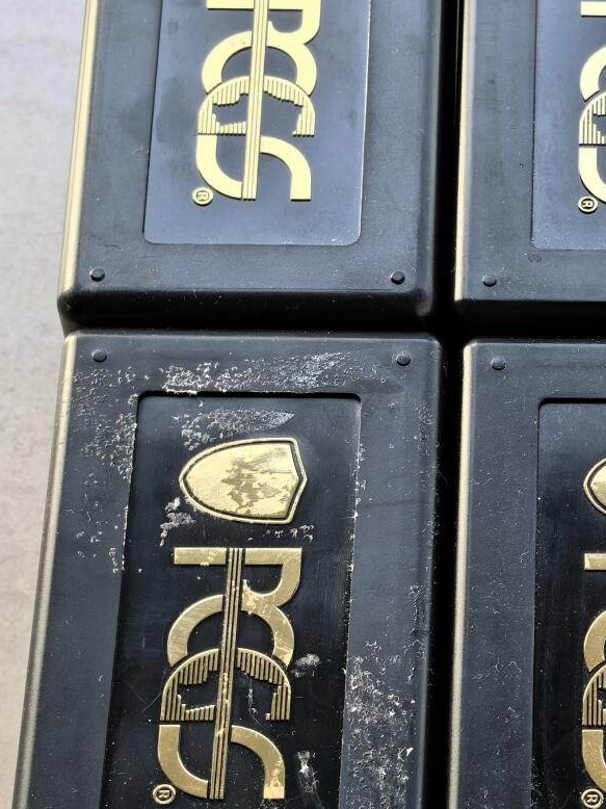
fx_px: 2919
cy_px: 498
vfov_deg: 15.8
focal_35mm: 125
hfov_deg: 11.7
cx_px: 648
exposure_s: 1/195
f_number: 2
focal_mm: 6.98
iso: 50
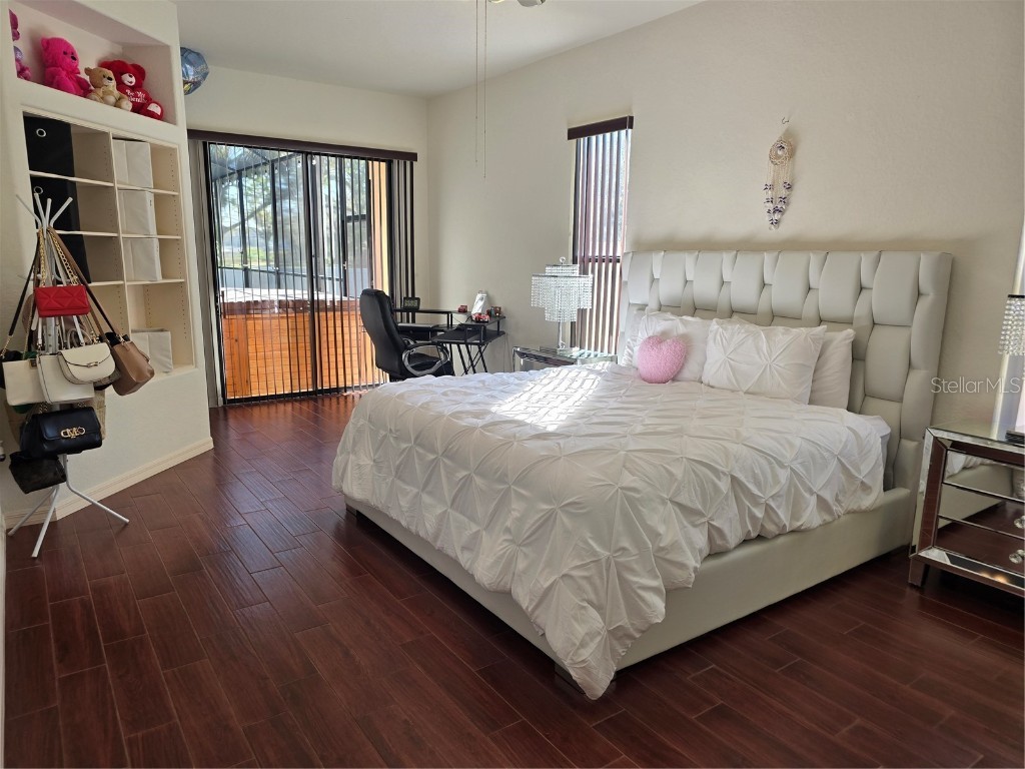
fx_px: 681
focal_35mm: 23
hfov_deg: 73.9
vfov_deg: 58.9
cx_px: 512
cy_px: 384
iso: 50
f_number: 1.7
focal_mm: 6.3
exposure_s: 1/120
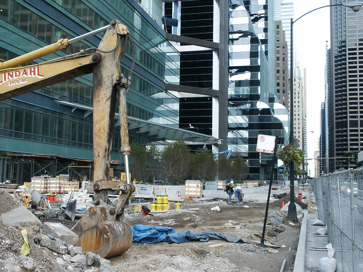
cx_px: 182
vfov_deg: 32.2
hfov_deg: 42.1
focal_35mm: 45
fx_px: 472
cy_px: 136
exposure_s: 1/45
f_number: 8
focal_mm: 9.31
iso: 64
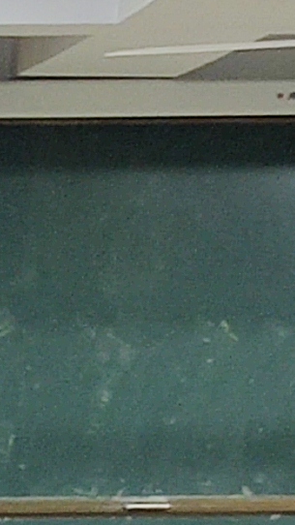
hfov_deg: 3.4
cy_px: 1096
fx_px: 4921
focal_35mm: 354
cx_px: -418
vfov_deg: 5.9
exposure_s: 1/50
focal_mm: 4.75
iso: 349
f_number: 1.75
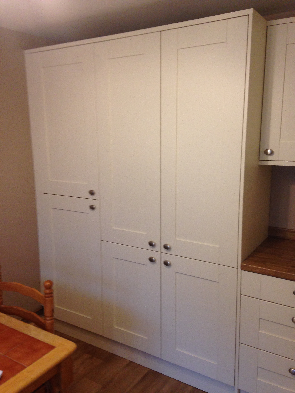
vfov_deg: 55.4
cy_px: 196
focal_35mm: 33
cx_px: 148
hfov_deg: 42.9
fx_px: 375
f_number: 2.4
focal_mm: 4.12
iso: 160
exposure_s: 1/20
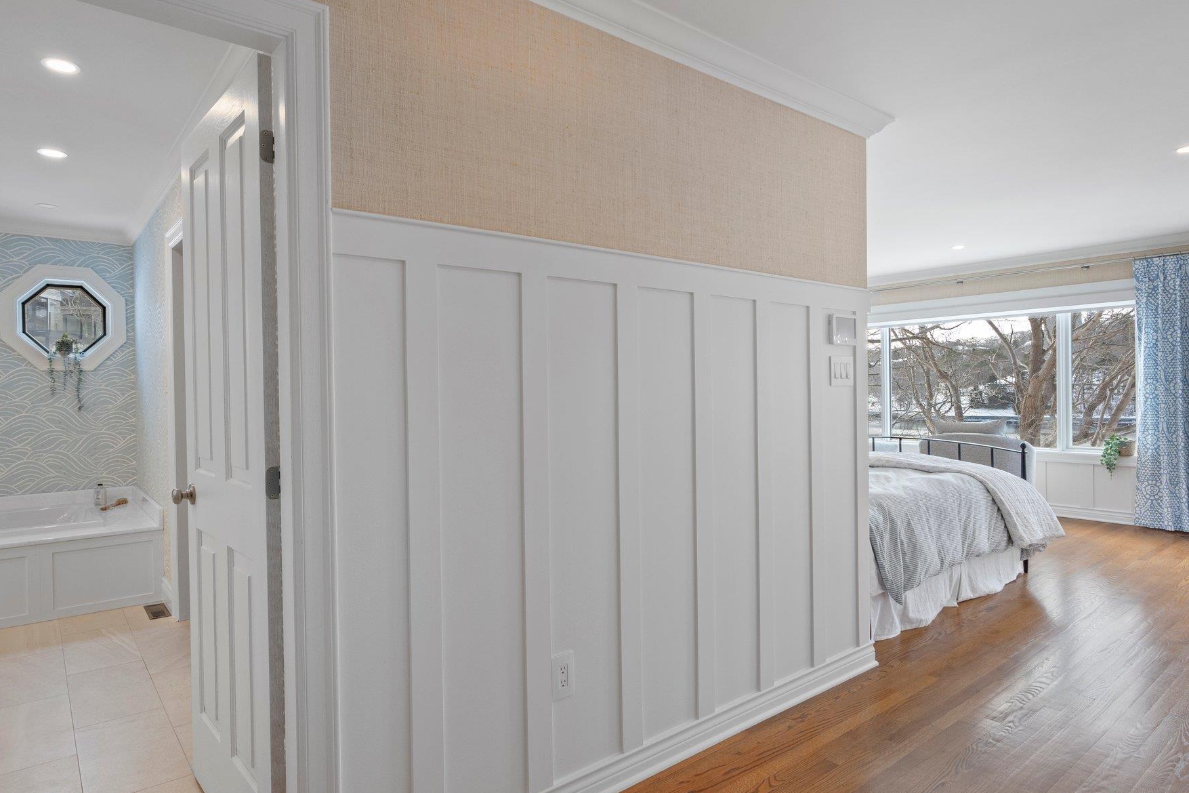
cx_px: 528
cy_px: 393
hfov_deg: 80.9
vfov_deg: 59.5
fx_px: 694
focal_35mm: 21
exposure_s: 1/15
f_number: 8
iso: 320
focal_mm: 12
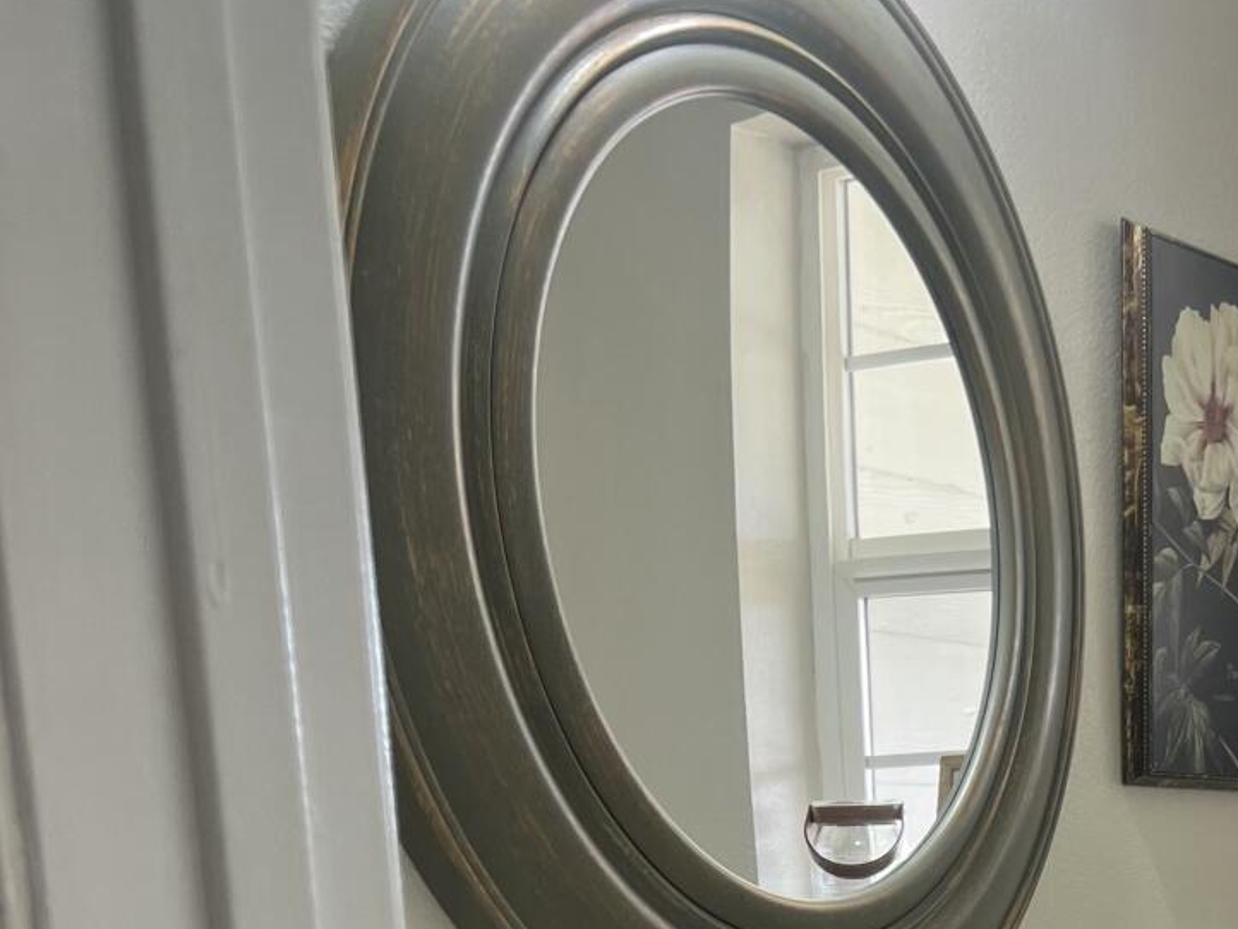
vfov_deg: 17.7
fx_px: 2576
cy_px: 1510
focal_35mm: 72
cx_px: 1245
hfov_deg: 25.6
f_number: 1.5
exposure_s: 1/120
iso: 80
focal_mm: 5.7
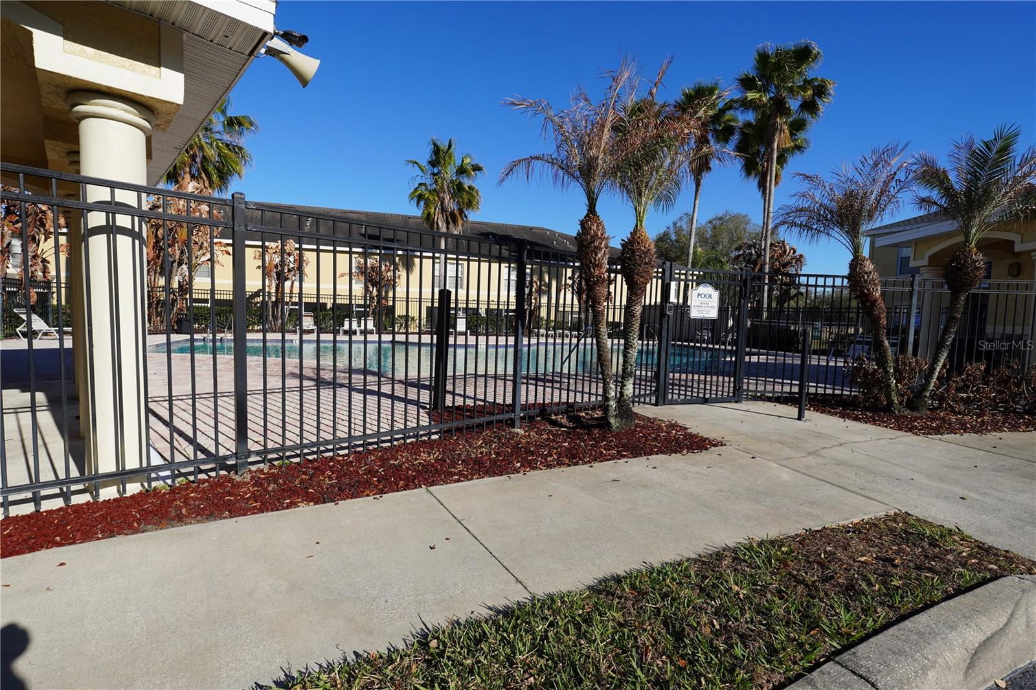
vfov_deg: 67.4
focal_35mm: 18
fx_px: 518
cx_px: 518
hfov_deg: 90.0
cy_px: 345
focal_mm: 12
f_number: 5
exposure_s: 1/800
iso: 100
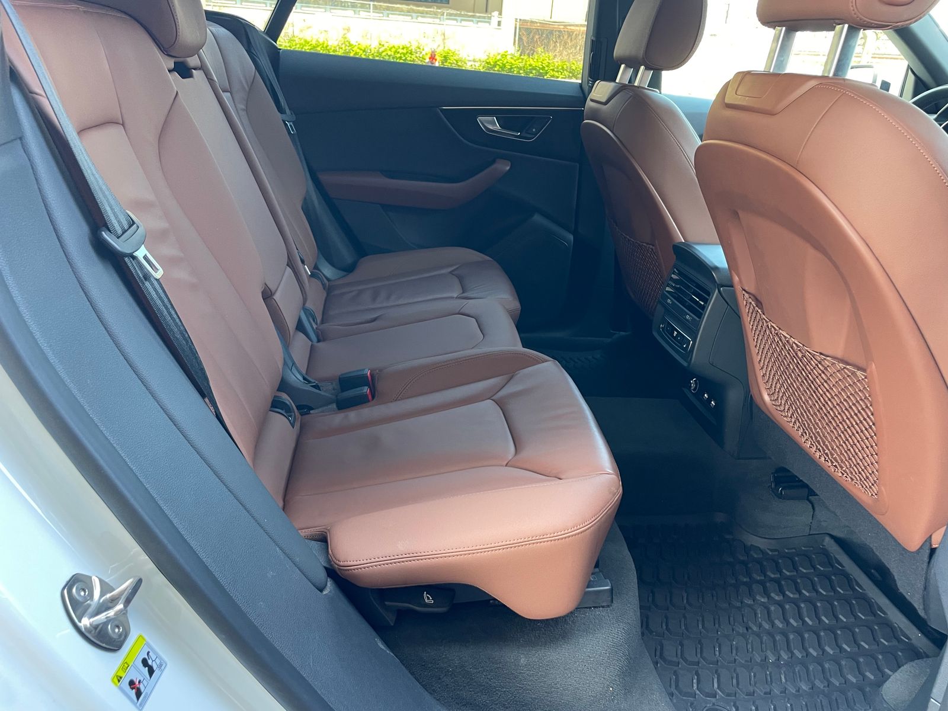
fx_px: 712
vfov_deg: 53.1
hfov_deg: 67.3
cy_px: 356
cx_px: 474
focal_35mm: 26
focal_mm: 4.2
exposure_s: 1/70
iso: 125
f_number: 1.6
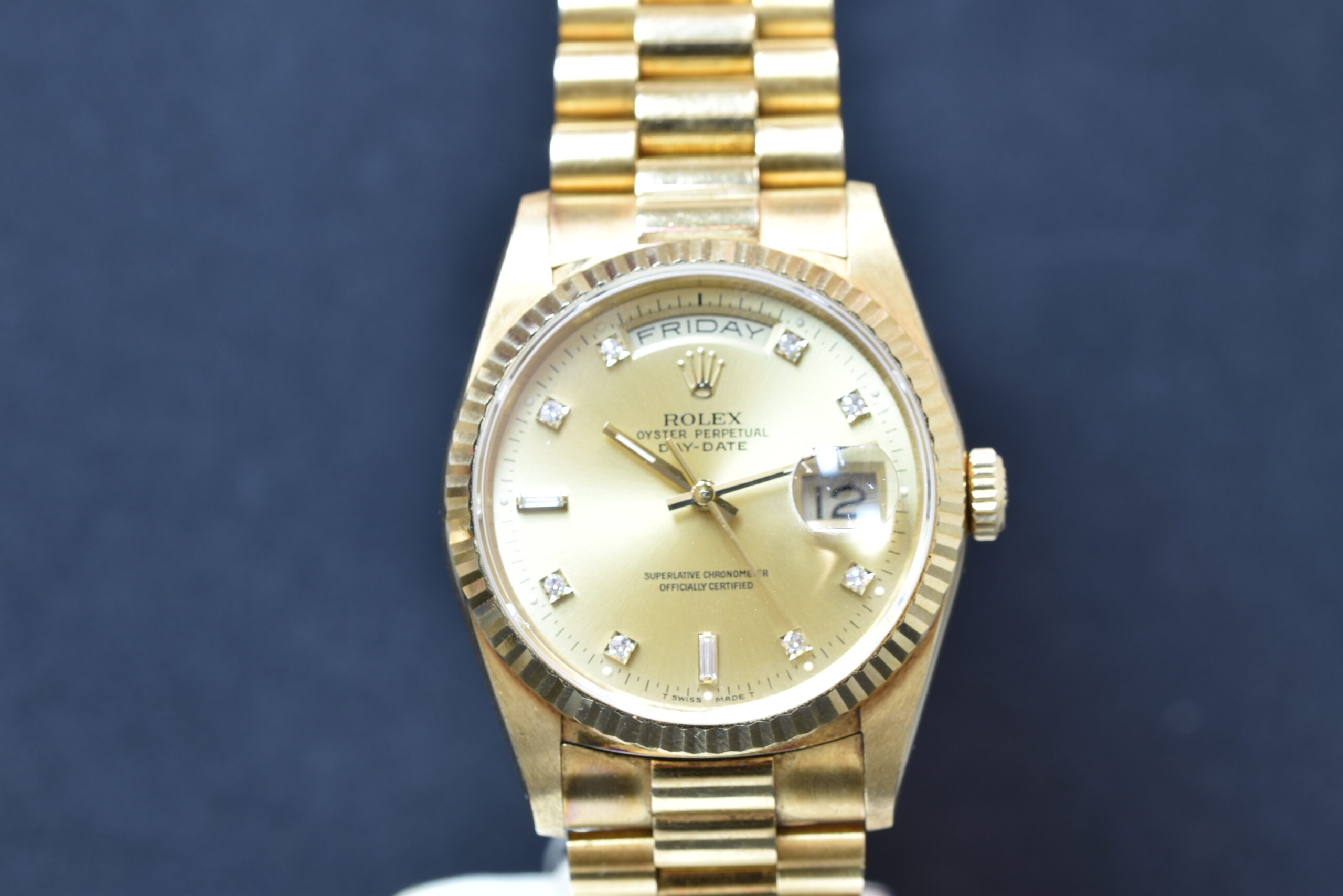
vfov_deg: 10.2
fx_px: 5036
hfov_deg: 15.2
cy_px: 448
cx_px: 672
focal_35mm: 135
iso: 100
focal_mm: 90
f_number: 8
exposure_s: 1/3
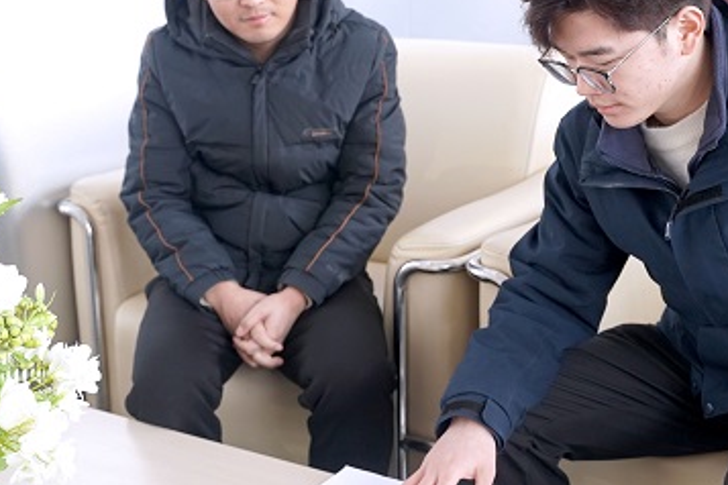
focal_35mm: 69
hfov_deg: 29.2
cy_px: 183
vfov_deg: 19.7
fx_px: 1395
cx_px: 387
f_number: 4
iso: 1250
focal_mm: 41
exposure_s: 1/160
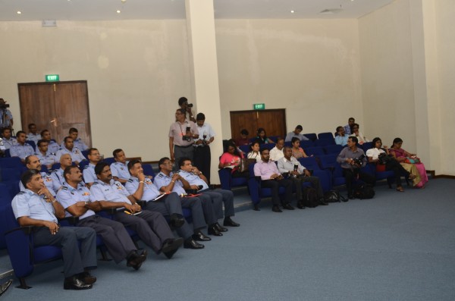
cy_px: 150
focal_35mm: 39
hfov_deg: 49.7
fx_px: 492
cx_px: 228
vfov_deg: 34.0
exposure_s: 1/160
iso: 320
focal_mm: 26
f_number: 3.8
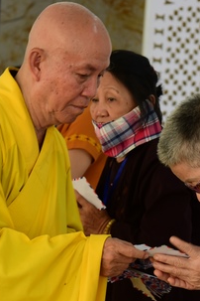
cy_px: 182
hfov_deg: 9.1
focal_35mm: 150
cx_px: 180
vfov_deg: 13.7
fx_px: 1250
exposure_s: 1/60
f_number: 5.6
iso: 800
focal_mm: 70
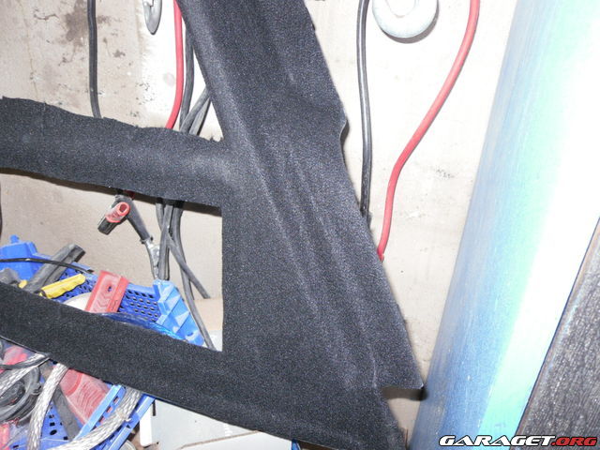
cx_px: 300
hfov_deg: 52.6
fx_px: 607
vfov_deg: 40.7
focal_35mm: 35
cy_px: 225
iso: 100
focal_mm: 6.3
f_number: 3.5
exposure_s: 1/45
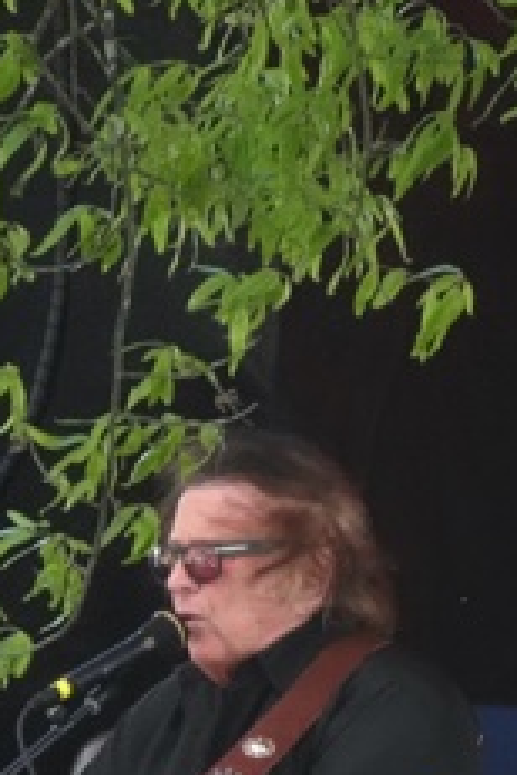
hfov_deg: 1.0
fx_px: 29488
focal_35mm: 1369
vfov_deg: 1.5
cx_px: 258
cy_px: 718
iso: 800
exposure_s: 1/250
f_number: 6.3
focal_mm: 76.04
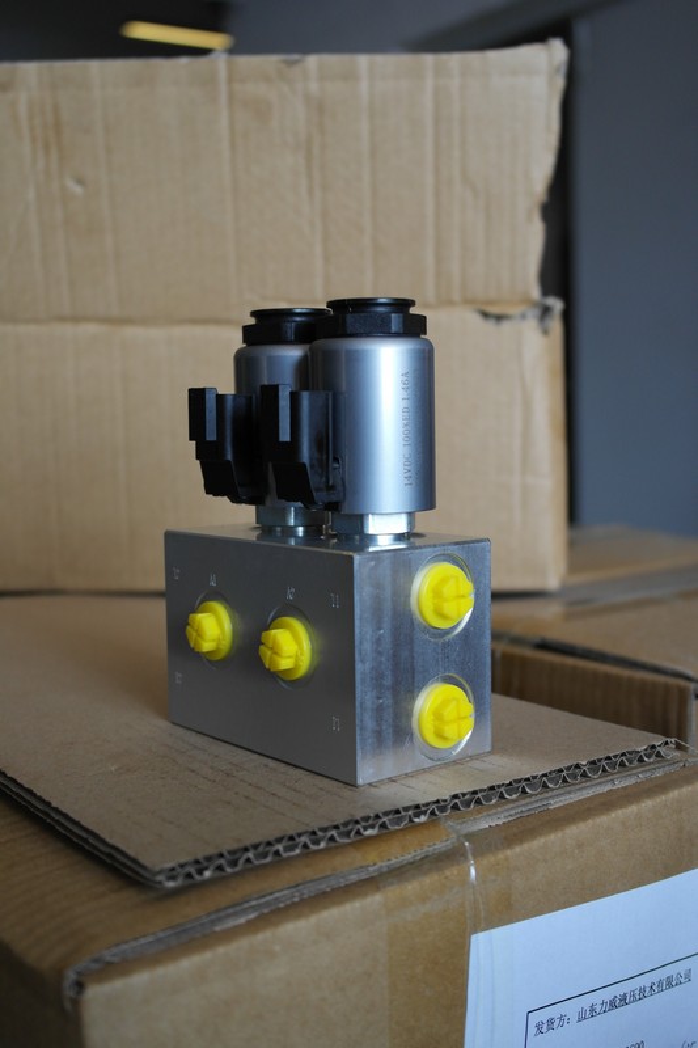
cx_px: 349
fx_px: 1251
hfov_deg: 31.2
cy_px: 524
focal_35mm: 43
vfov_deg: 45.4
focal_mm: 28
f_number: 4
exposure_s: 1/80
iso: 400
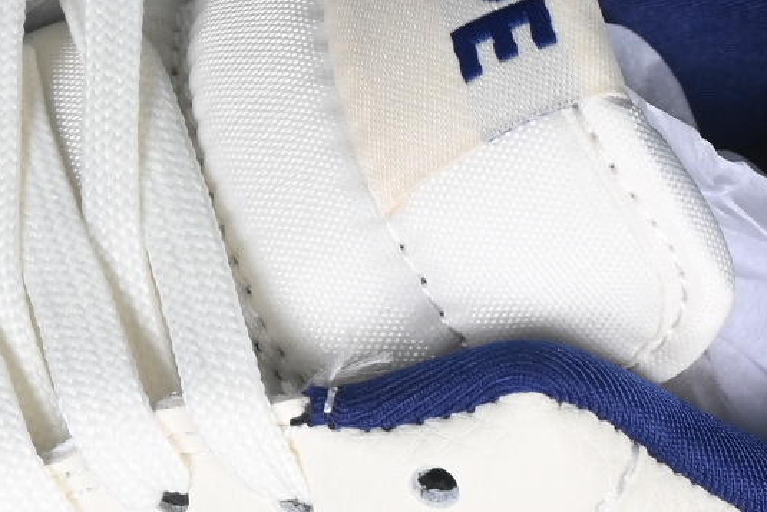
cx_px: 14
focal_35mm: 390
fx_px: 8311
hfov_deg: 5.3
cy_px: 76
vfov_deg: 3.5
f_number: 7.1
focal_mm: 50
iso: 160
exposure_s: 1/80
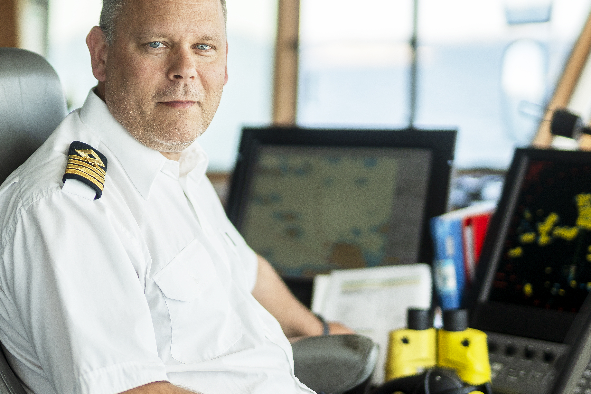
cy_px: 191
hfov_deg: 23.5
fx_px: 1412
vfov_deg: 15.9
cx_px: 180
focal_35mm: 86
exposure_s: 1/2500
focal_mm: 50
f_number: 1.4
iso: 200
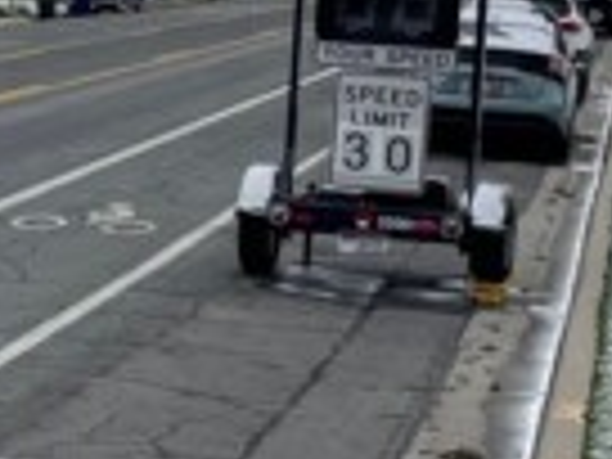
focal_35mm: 147
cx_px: 18
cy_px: 32
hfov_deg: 13.3
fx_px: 2599
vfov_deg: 10.0
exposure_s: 1/2857
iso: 32
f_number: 1.6
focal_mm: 5.1
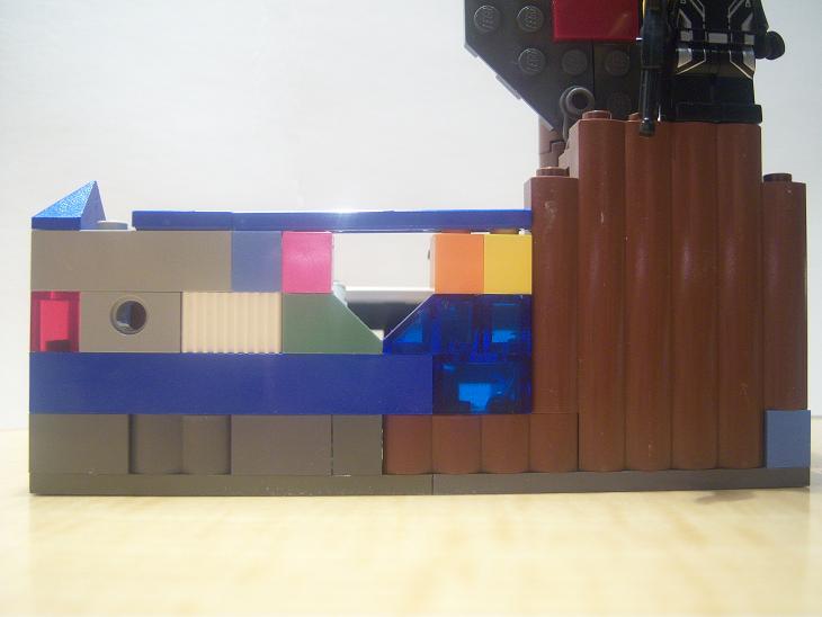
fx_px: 855
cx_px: 411
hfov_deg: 51.3
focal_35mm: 36
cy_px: 308
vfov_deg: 39.7
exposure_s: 1/20
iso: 160
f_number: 2.8
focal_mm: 7.5
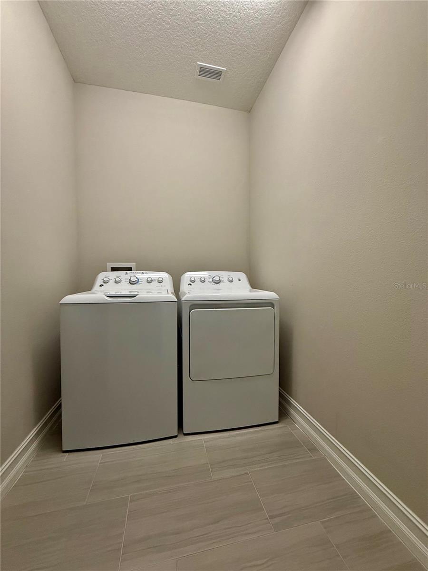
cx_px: 214
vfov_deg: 102.1
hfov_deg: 85.7
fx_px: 231
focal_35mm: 14
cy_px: 286
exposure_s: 1/120
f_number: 2.2
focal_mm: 2.22
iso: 320
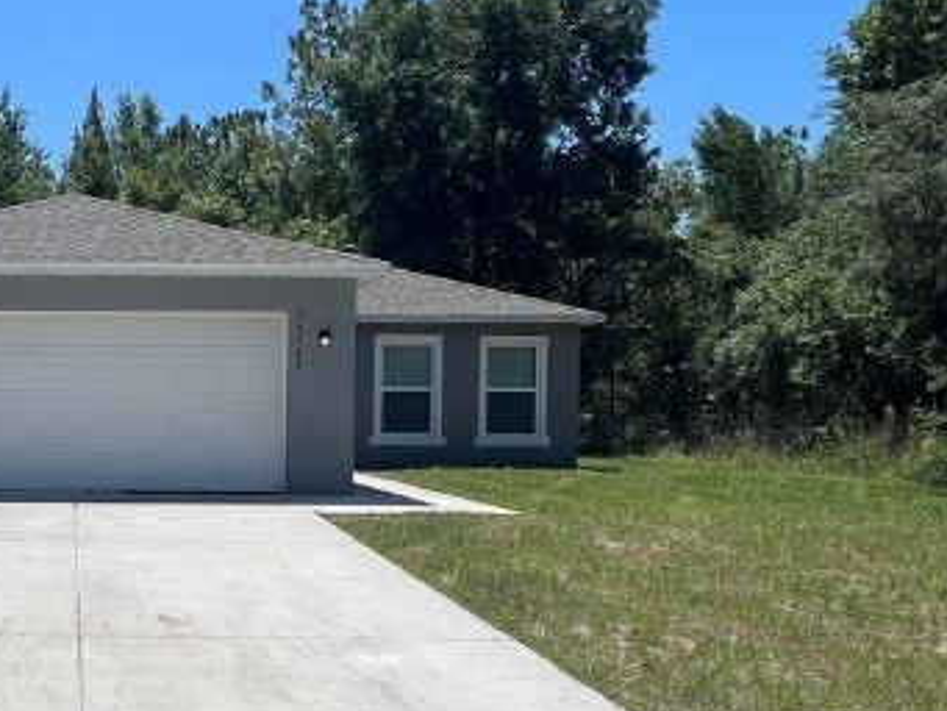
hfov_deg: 43.1
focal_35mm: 39
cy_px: 458
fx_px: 1067
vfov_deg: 36.6
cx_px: 69
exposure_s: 1/2481
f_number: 1.8
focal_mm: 1.57
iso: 32
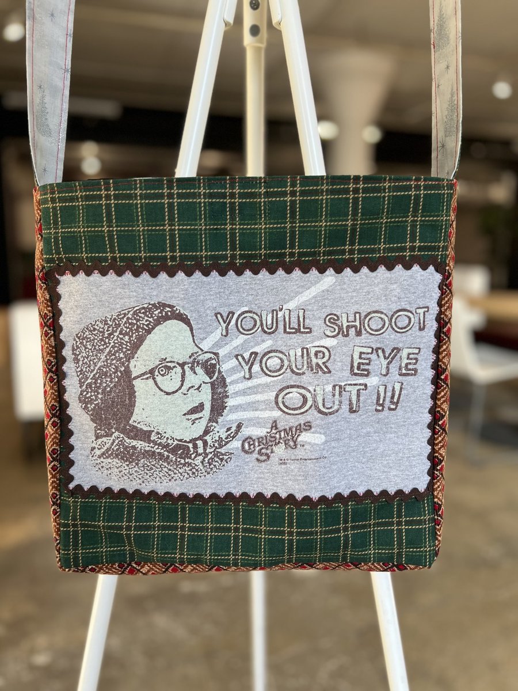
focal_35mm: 26
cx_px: 259
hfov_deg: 53.1
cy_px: 346
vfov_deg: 67.3
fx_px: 519
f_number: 1.5
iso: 64
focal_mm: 5.7
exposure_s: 1/120
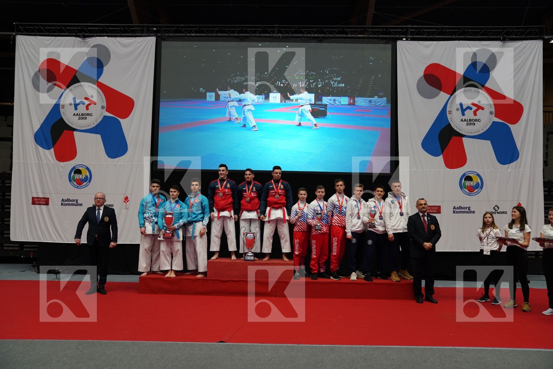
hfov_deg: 61.9
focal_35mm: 30
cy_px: 184
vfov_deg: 43.6
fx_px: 461
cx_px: 276
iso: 500
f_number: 2.8
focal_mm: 30
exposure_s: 1/250
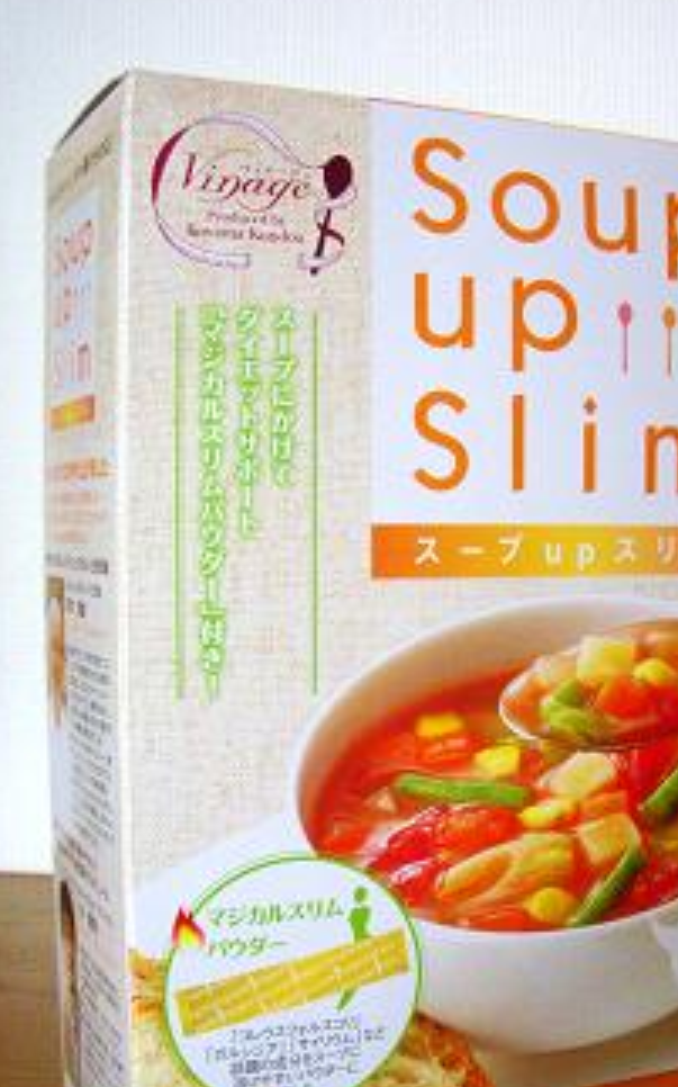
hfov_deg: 25.6
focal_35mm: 50
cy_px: 625
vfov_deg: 40.2
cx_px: 462
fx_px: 1480
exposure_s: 1/30
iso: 125
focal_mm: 6.3
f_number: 3.3
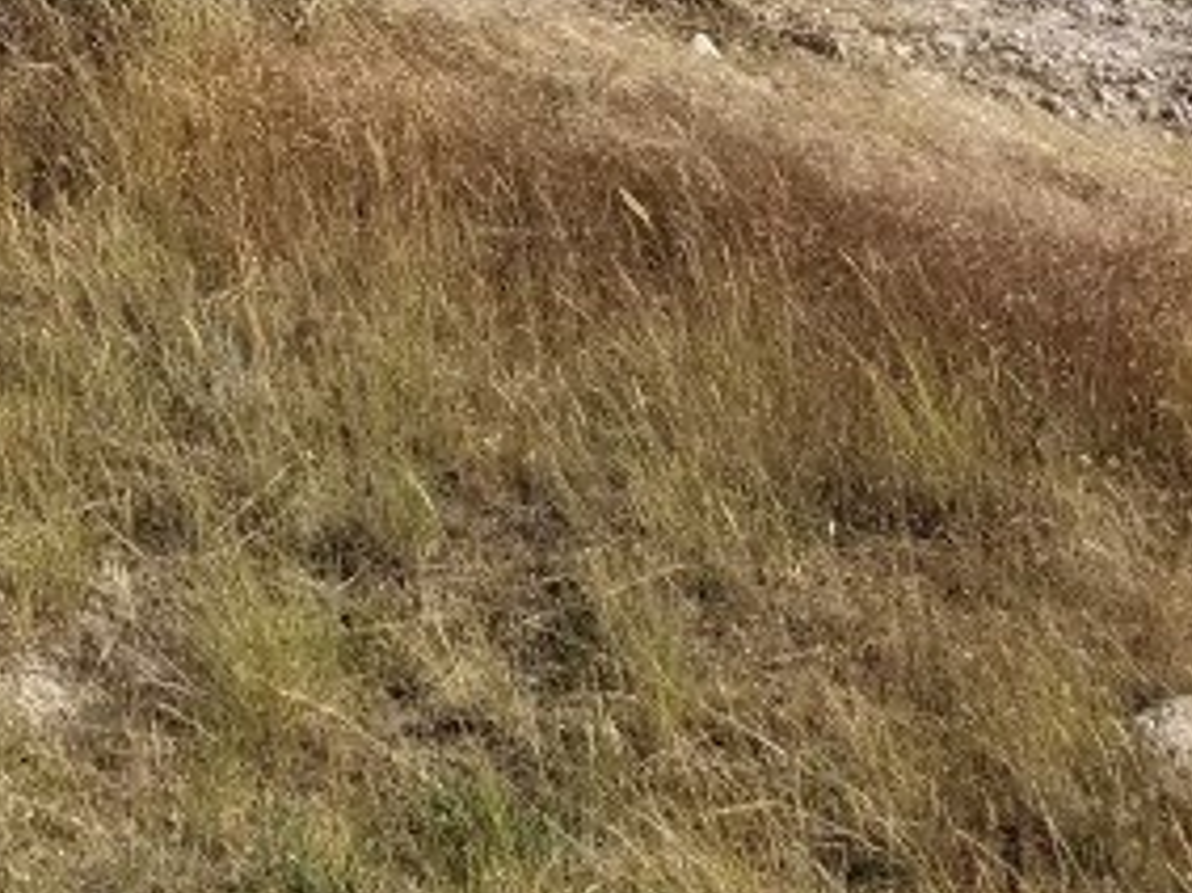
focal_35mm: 94
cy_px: -712
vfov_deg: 14.0
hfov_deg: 18.7
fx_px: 3236
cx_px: -539
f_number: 1.7
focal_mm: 4.25
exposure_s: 1/3688
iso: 50
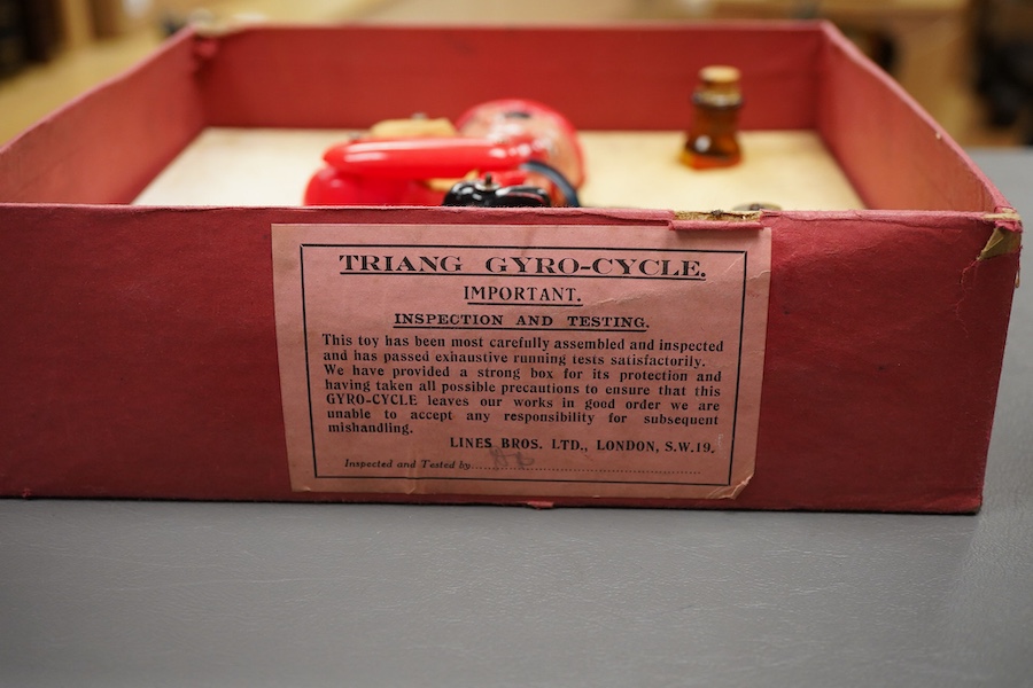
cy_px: 344
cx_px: 516
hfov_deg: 43.6
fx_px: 1291
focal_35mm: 45
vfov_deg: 29.9
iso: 1250
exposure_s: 1/125
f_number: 7.1
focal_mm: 30
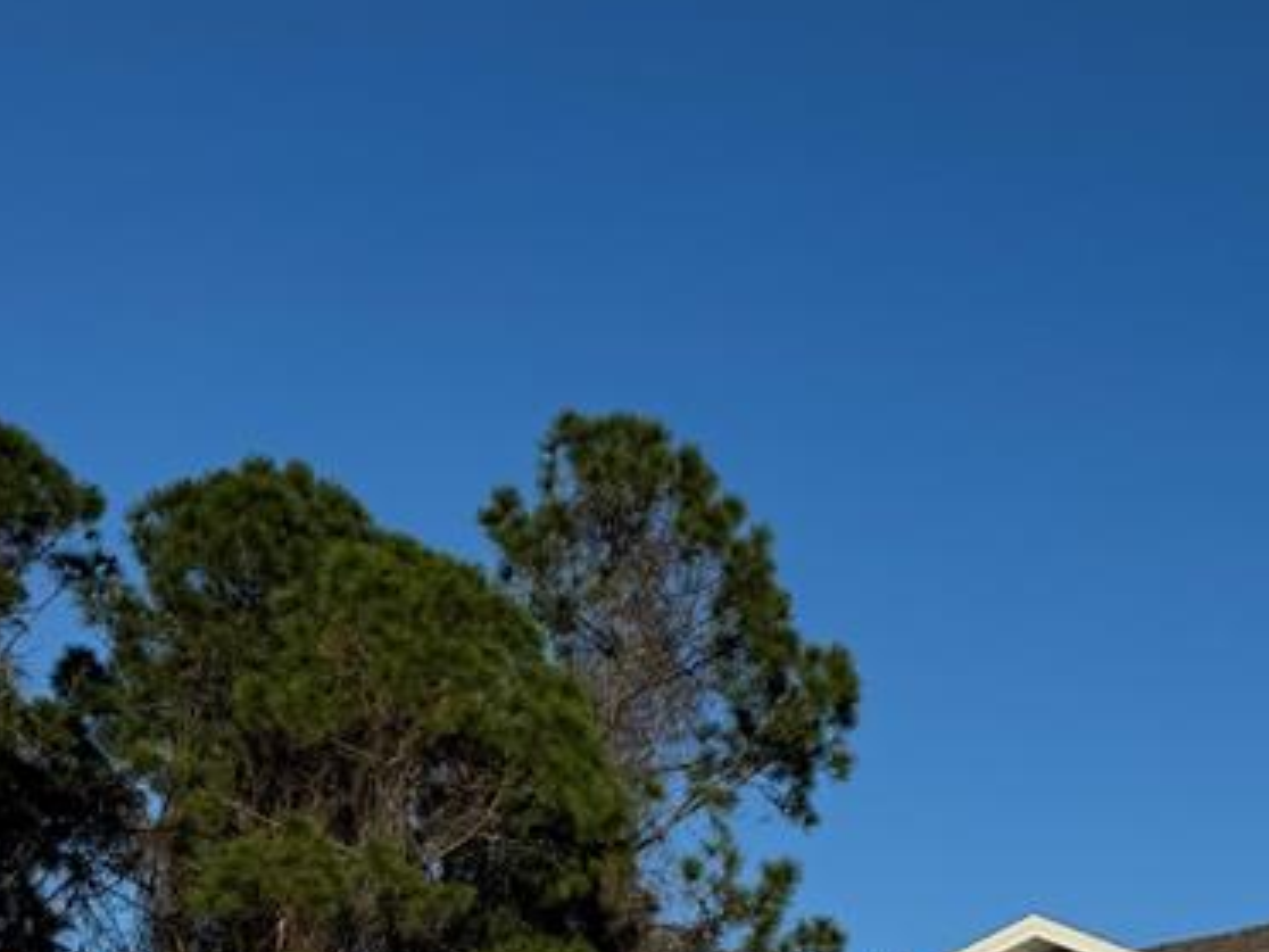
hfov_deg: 25.9
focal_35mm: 66
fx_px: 2420
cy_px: 1058
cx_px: 1569
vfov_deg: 21.1
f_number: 1.78
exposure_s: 1/9009
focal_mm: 6.86
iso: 80
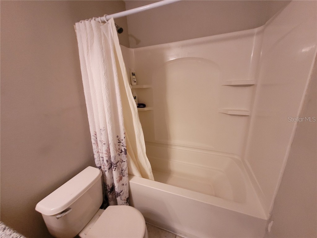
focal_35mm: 13
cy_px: 119
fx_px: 119
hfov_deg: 106.2
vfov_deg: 89.9
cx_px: 158
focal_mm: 1.74
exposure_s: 1/30
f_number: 2.2
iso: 320
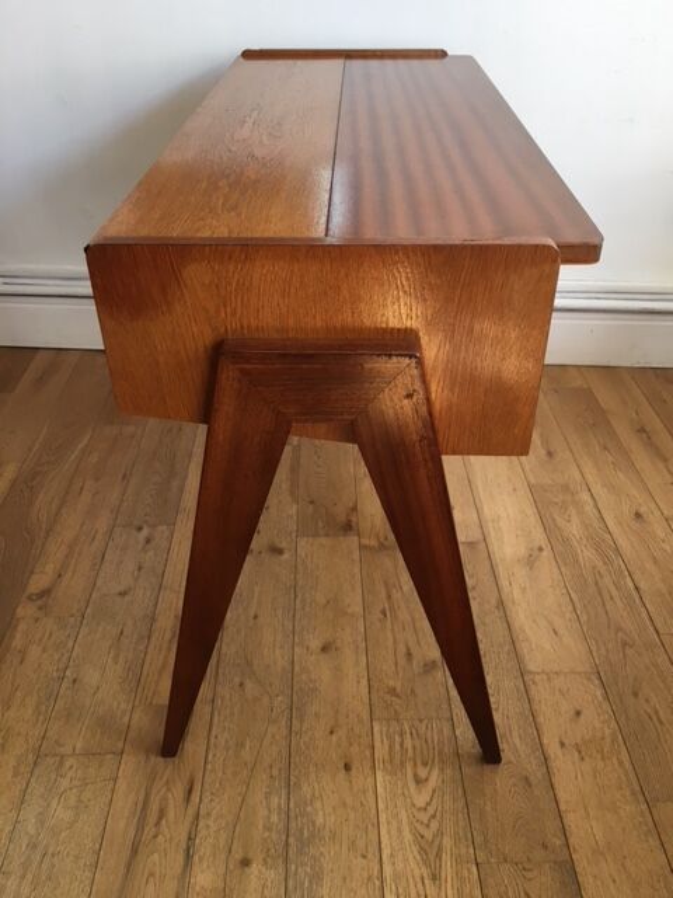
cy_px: 449
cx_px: 336
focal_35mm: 29
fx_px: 752
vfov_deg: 61.7
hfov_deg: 48.2
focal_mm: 4.15
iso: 40
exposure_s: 1/33
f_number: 2.2
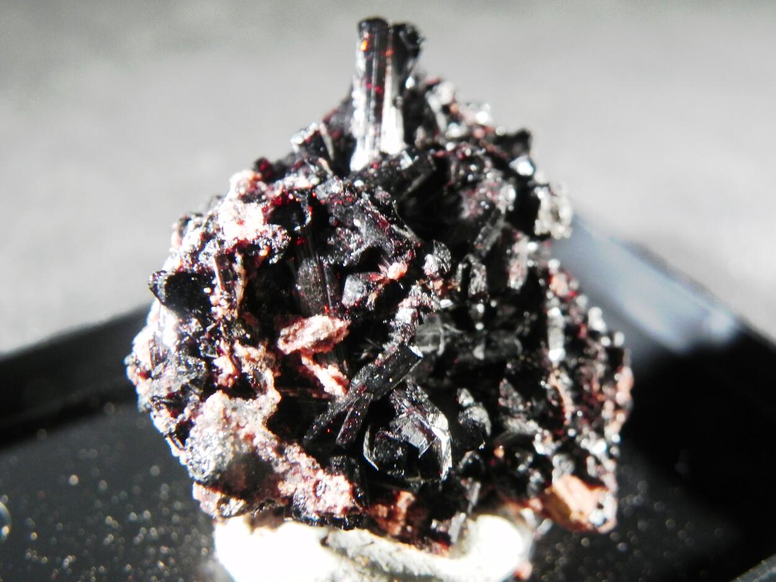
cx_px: 388
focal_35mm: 66
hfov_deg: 29.4
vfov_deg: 22.3
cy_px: 291
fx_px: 1480
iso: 337
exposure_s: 1/30.7
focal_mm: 11.8
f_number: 3.5
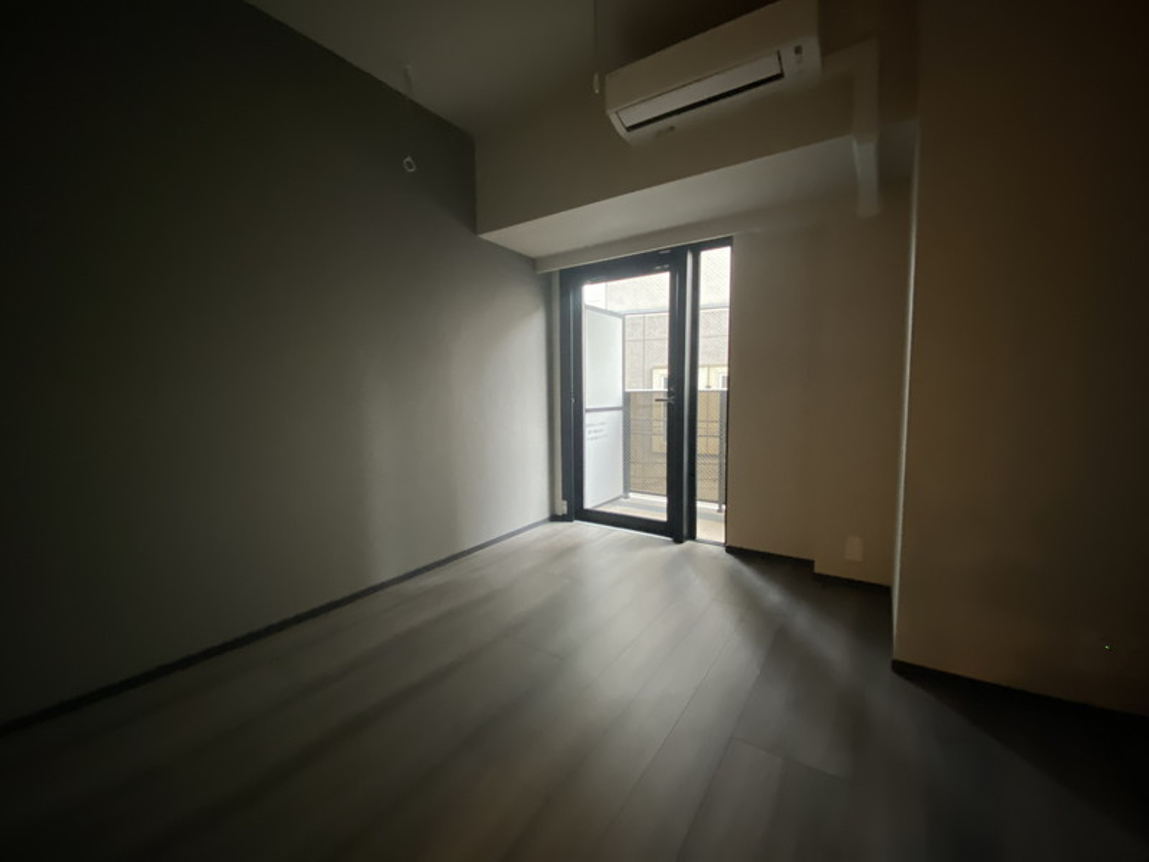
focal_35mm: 13
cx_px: 574
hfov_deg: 106.2
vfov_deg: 89.9
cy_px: 431
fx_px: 432
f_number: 2.4
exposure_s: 1/50
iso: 640
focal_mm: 1.54
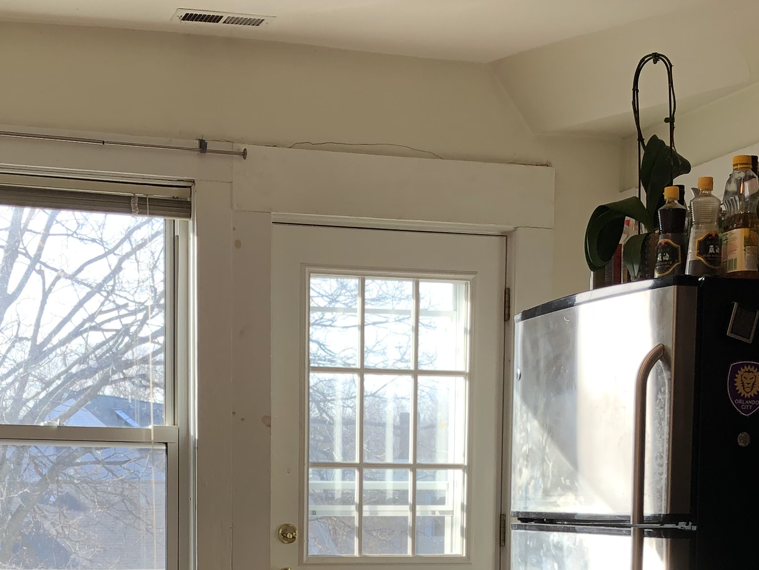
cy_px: 623
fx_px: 1579
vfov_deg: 19.6
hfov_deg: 27.0
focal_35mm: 72
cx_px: 324
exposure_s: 1/120
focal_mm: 3.99
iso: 25
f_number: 1.8
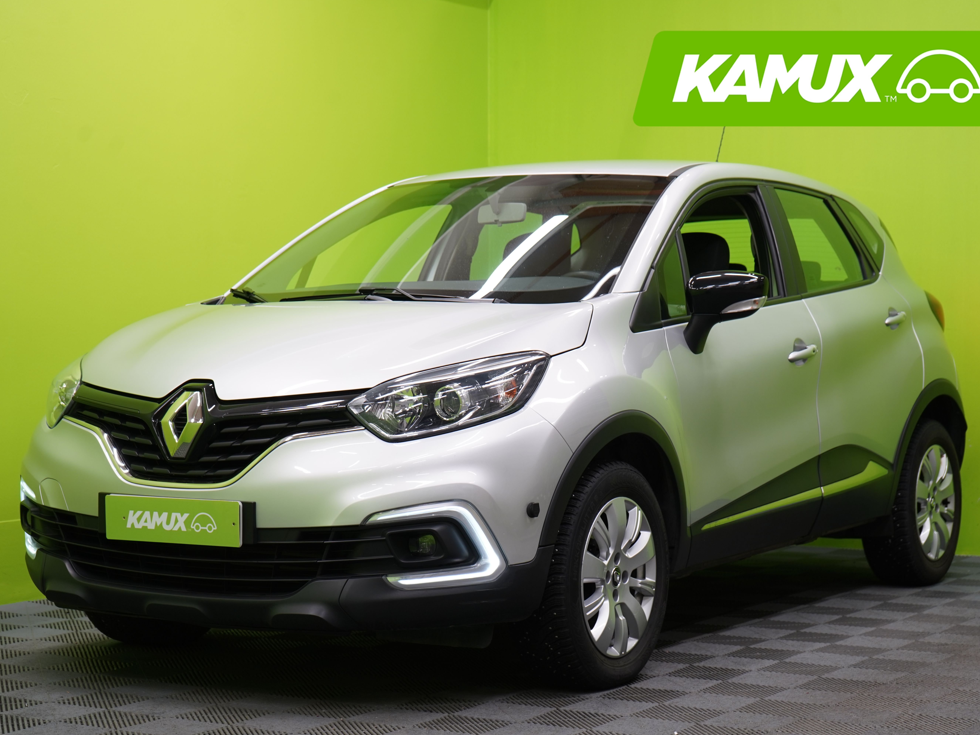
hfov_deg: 27.0
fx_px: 2038
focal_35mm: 72
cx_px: 493
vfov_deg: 20.4
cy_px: 366
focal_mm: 66
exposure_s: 1/30
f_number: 5.6
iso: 400
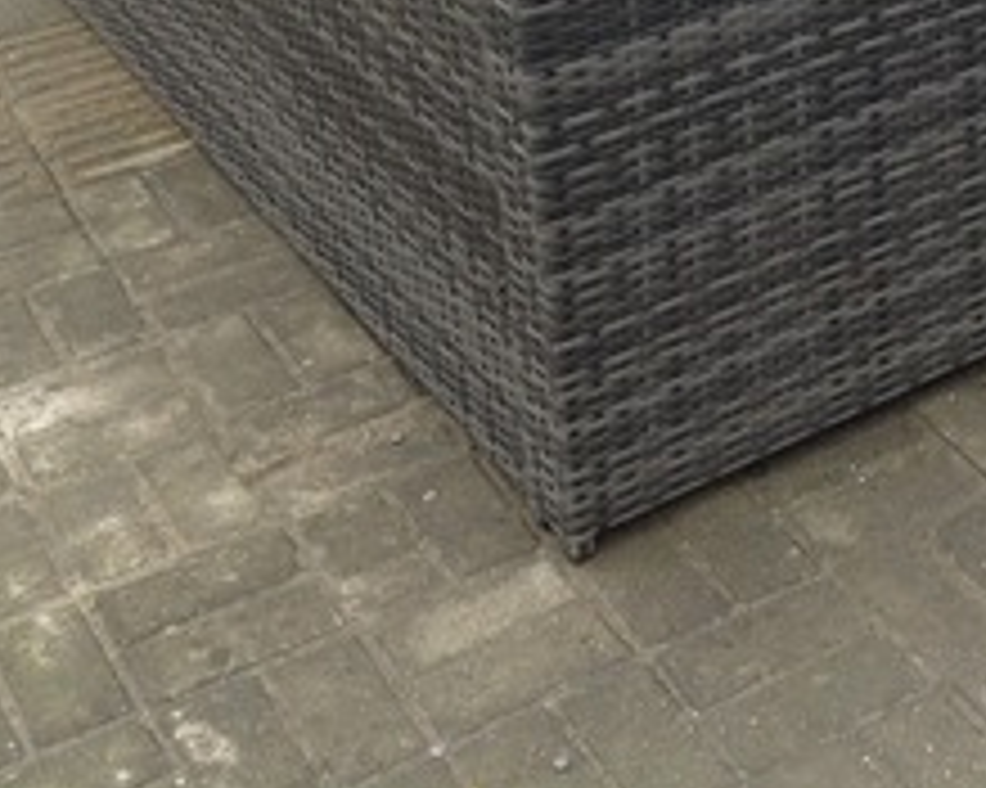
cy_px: -124
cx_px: 1128
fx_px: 2509
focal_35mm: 86
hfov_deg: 21.0
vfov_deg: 17.1
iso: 50
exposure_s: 1/242
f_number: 2.4
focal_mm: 4.28
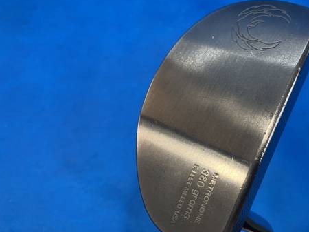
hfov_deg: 49.2
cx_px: 209
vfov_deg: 38.6
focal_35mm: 37
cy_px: 105
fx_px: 330
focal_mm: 4.25
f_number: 1.8
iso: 80
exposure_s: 1/60
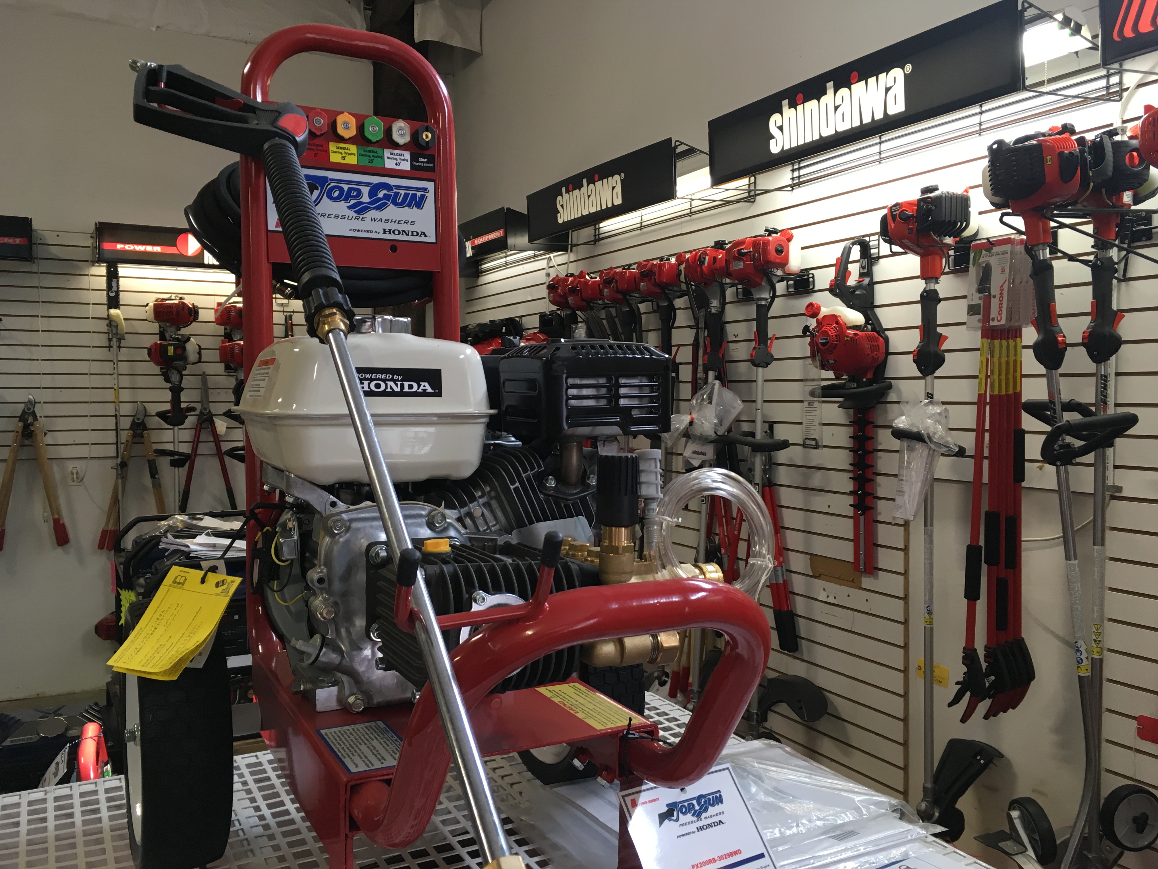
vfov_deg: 48.2
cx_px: 579
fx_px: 970
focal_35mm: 29
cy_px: 434
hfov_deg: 61.7
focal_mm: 4.15
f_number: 2.2
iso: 64
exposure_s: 1/30
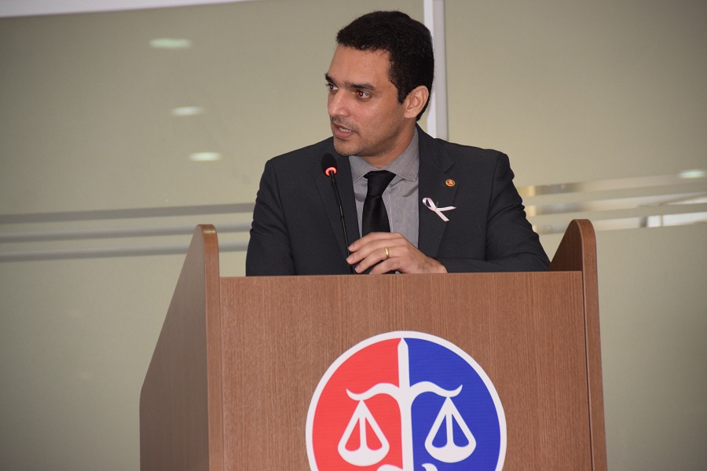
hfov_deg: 8.9
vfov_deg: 5.9
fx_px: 4566
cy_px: 236
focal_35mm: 232
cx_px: 354
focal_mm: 155
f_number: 6
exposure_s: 1/60
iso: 1250
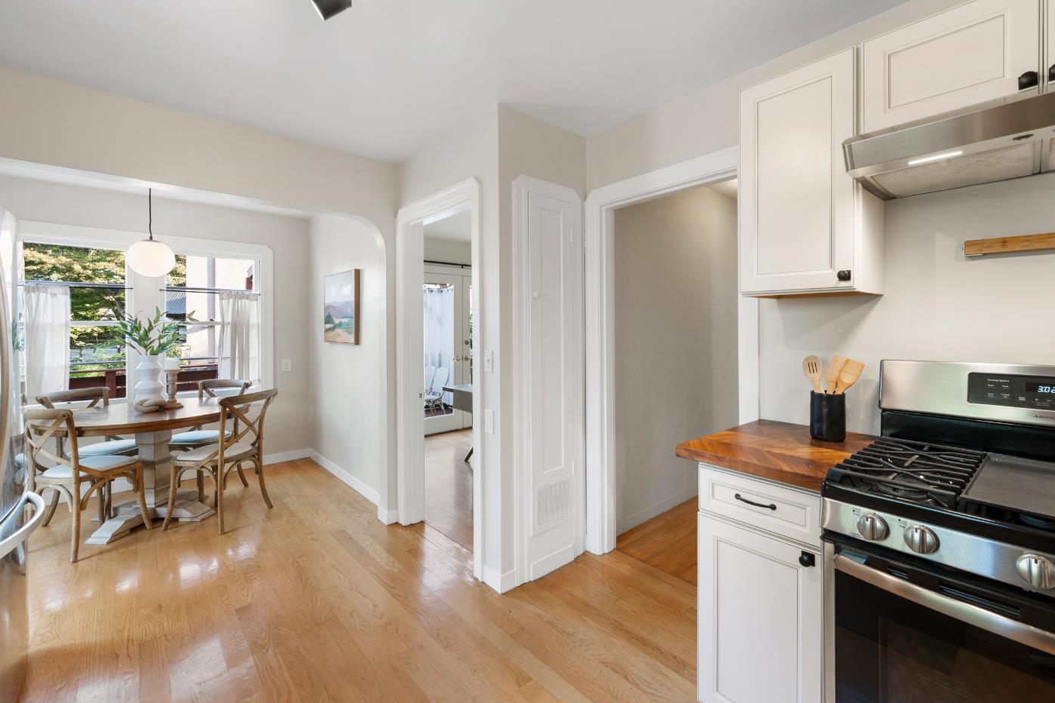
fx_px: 439
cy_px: 334
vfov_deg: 77.2
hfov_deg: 100.3
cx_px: 554
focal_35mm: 15
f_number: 9
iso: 250
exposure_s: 1/4
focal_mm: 14
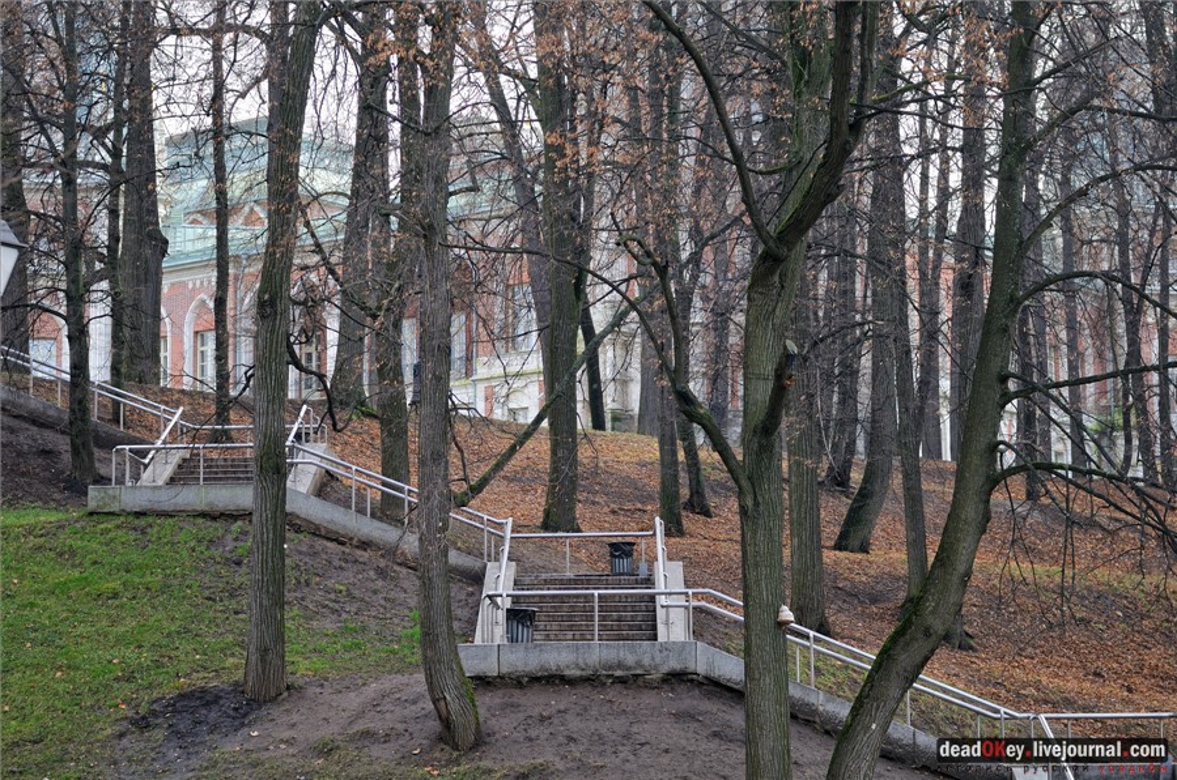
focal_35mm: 75
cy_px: 390
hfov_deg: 27.0
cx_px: 588
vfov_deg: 18.1
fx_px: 2448
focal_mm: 50
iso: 200
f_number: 3.5
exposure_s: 1/250
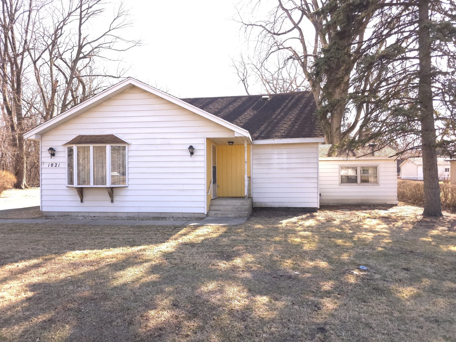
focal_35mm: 23
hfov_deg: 73.9
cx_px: 228
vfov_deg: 58.9
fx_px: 303
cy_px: 171
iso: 800
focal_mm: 6.3
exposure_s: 1/4000
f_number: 1.7
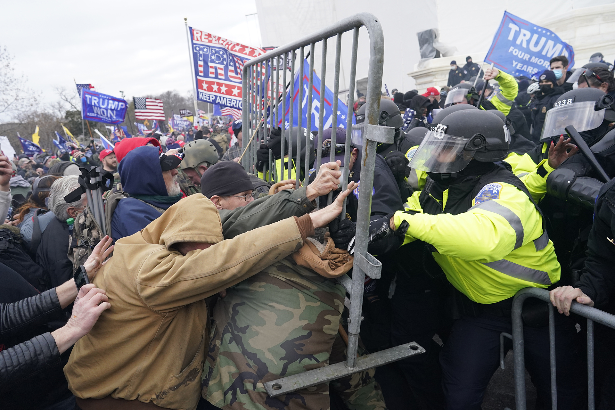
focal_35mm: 24
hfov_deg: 73.7
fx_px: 410
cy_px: 205
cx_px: 308
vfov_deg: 53.1
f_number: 5.6
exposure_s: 1/1600
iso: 2000
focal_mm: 24
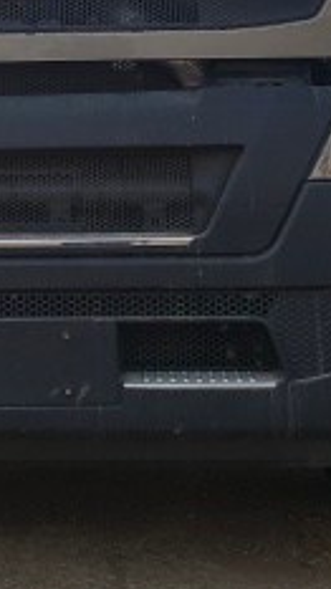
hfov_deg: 13.8
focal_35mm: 86
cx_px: -15
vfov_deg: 23.1
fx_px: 1342
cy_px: -76
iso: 100
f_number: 1.88
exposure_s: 1/208
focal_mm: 5.59
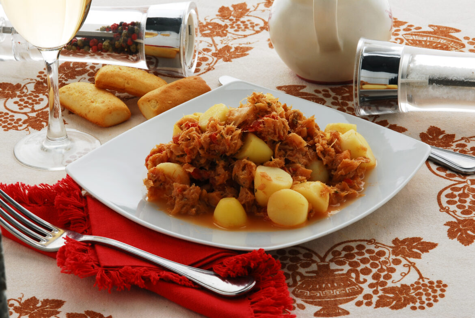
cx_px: 238
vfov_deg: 8.7
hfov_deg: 13.0
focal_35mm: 158
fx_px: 2080
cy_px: 159
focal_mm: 105
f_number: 22
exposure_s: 1/60
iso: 100
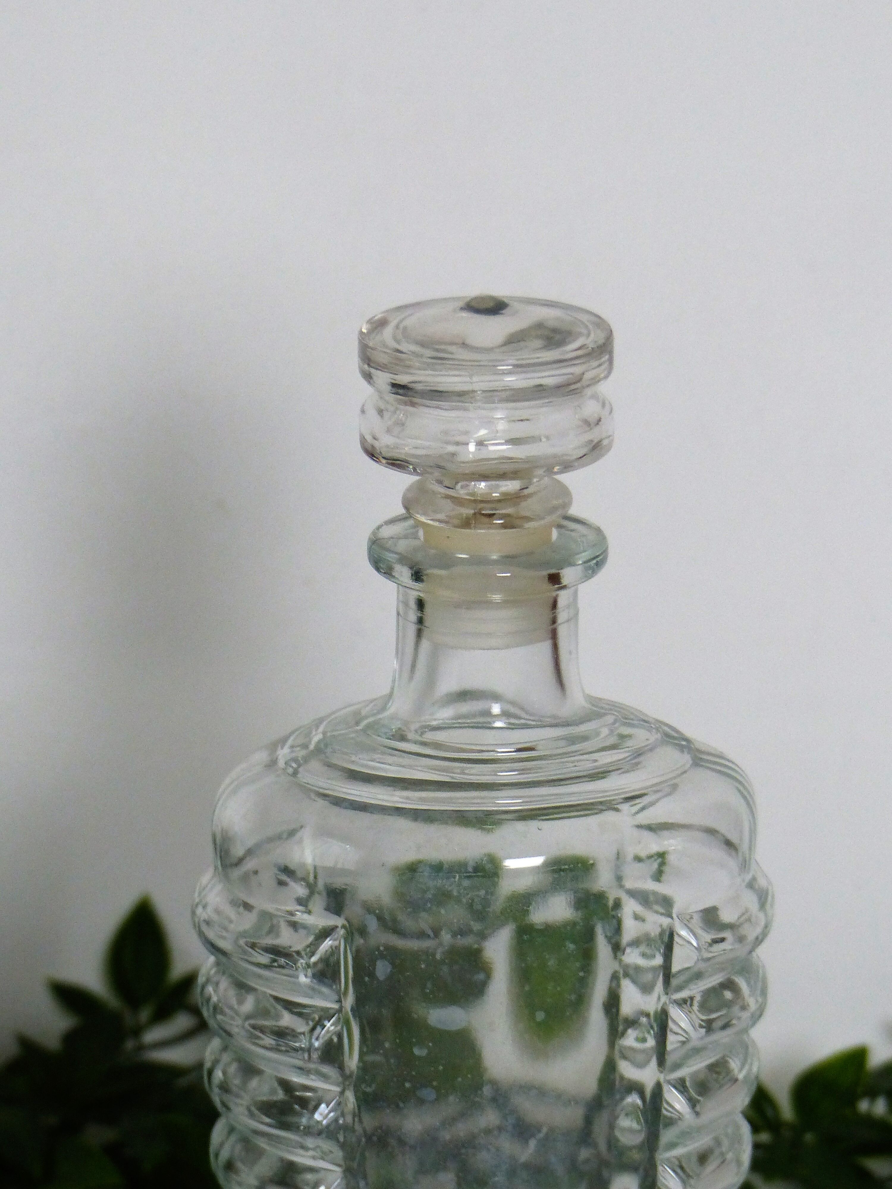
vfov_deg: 9.2
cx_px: 446
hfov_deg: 6.9
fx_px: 7353
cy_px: 594
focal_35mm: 214
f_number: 2.8
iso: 320
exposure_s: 1/80
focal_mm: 35.1
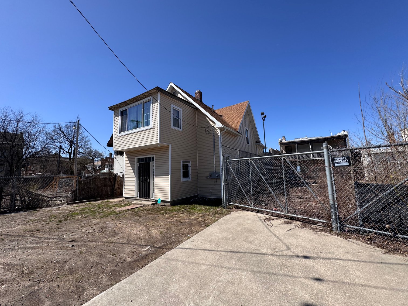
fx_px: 165
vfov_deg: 85.7
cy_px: 153
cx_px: 204
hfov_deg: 102.1
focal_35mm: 14
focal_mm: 2.22
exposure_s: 1/1789
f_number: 2.2
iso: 50
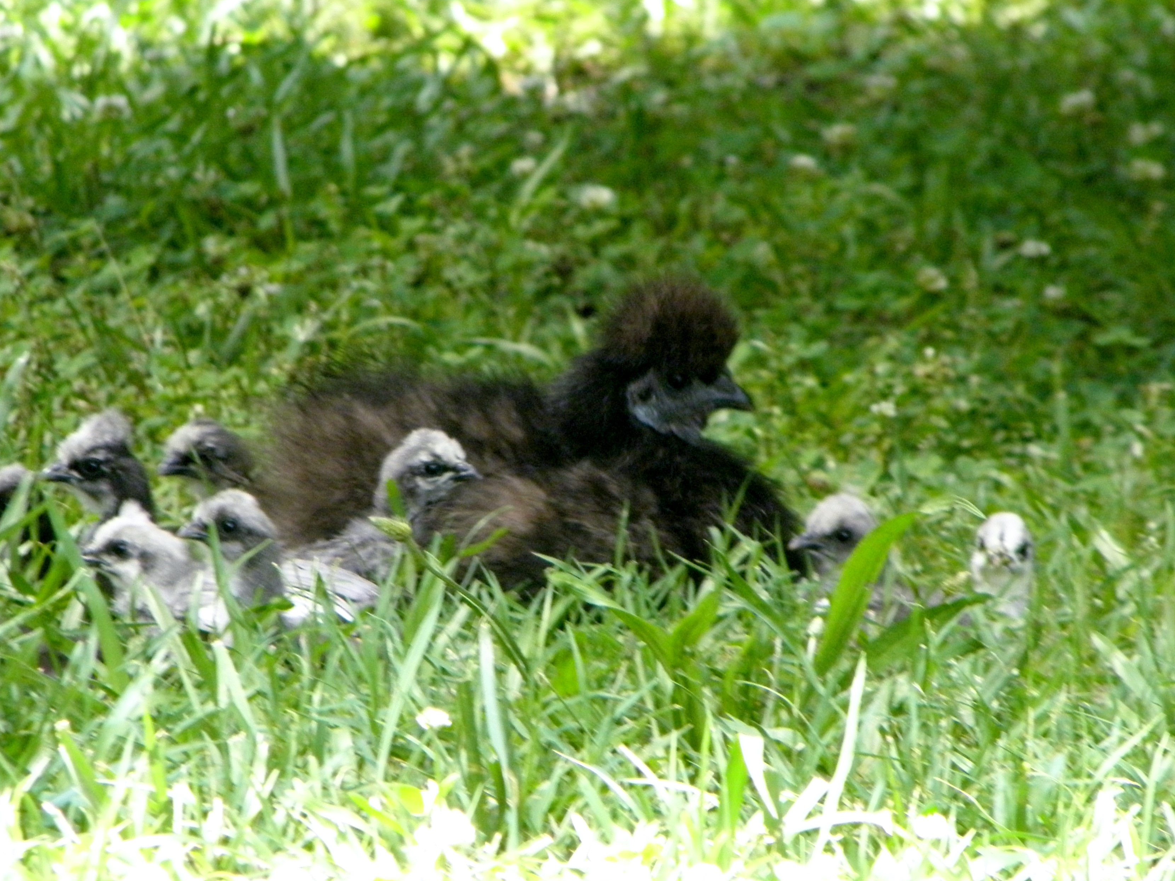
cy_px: 460
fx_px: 15377
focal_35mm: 453
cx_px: 578
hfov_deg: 4.4
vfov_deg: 3.3
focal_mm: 67.7
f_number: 5.4
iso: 400
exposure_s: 1/125
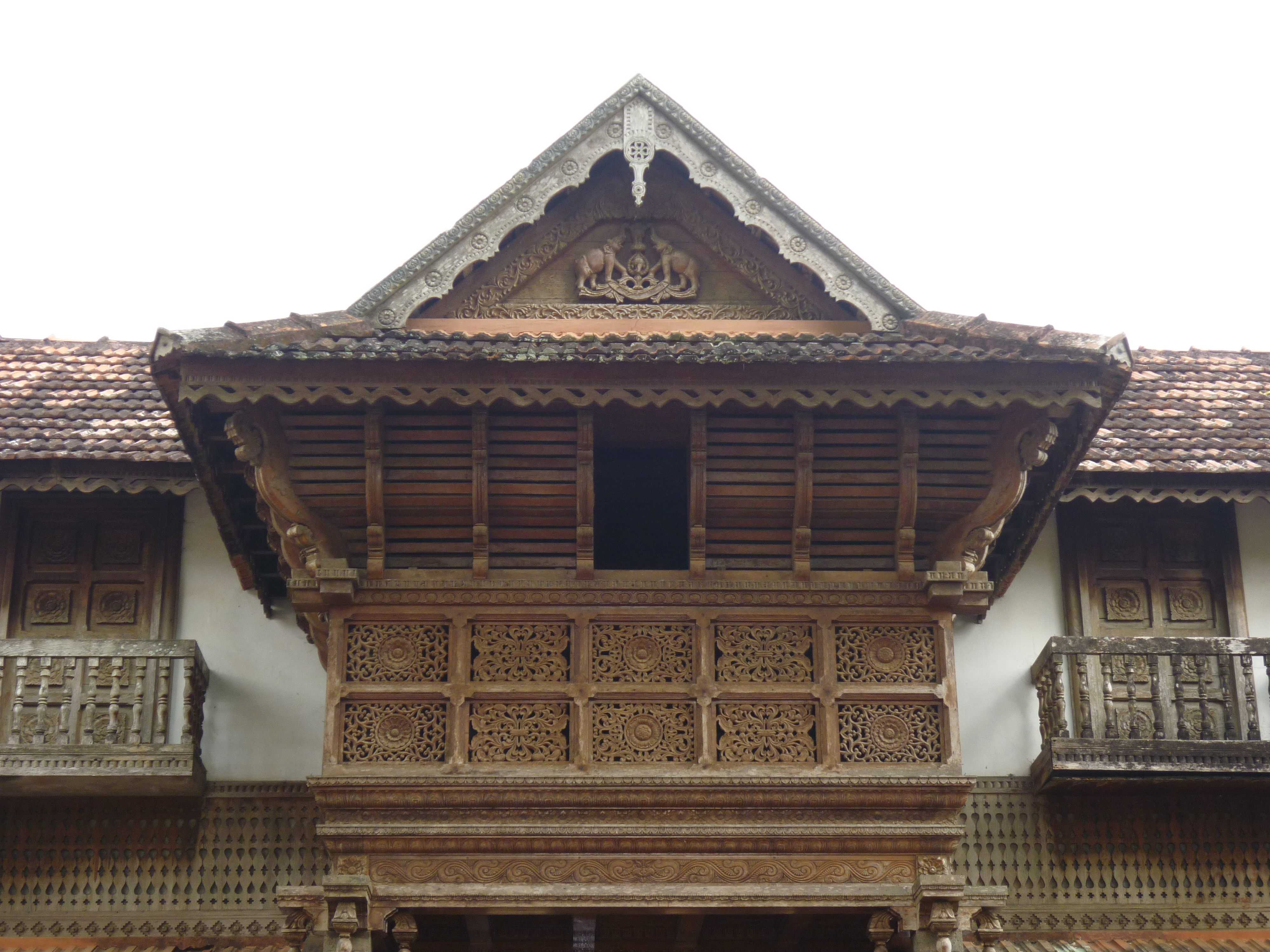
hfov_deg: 30.3
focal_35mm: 64
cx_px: 635
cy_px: 476
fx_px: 2348
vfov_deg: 22.9
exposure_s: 1/40
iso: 125
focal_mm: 11.4
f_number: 3.9
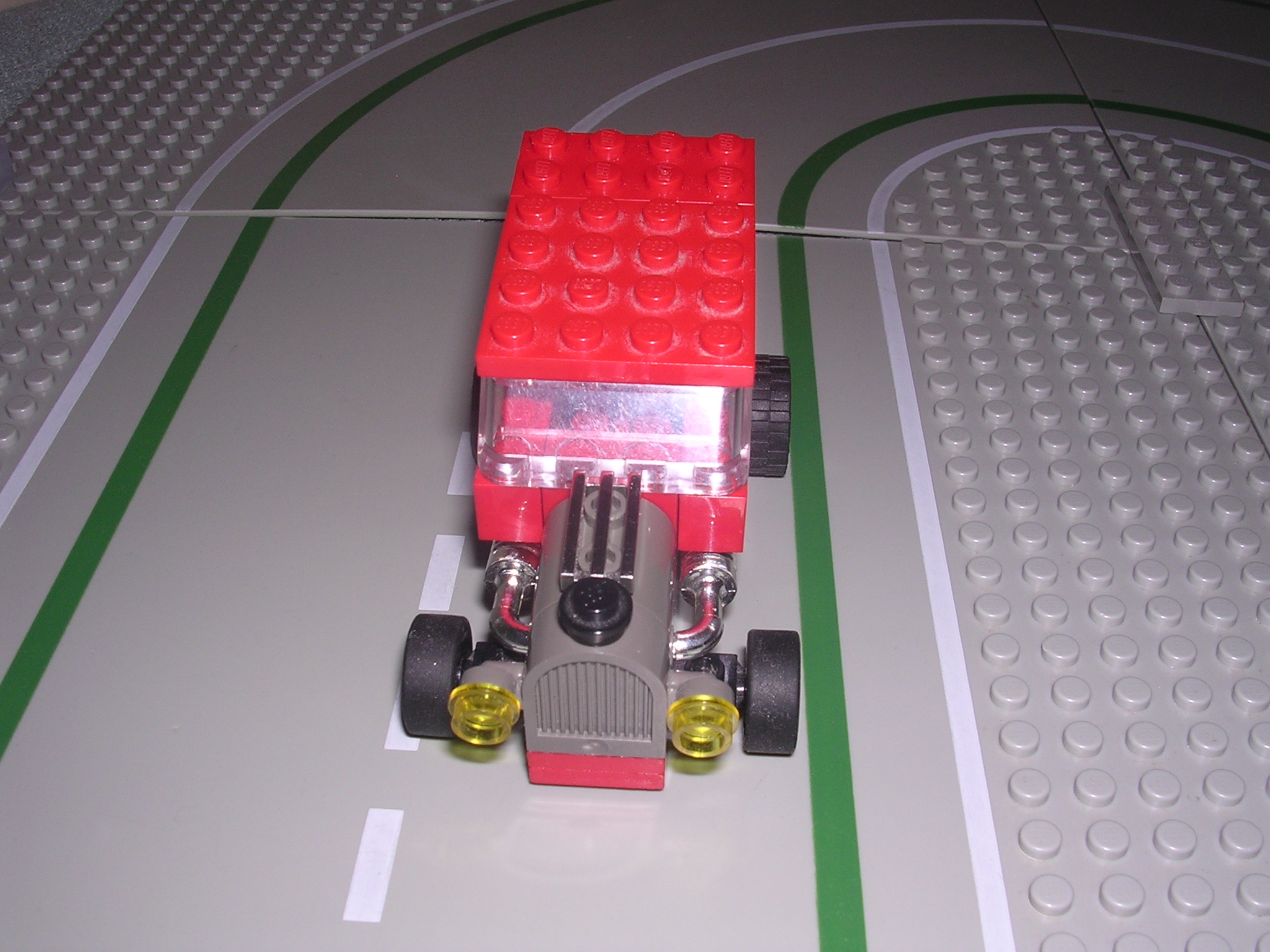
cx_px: 635
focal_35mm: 38
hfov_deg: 49.0
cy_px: 476
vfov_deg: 37.7
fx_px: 1394
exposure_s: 1/60.1
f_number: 5.6
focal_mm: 5.8
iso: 100
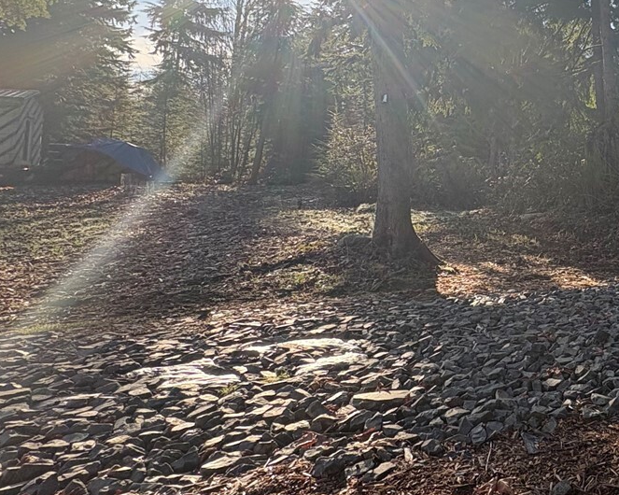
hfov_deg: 41.0
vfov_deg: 43.4
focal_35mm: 33
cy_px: 136
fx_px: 604
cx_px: 711
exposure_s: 1/414
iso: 64
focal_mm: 2.22
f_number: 2.2
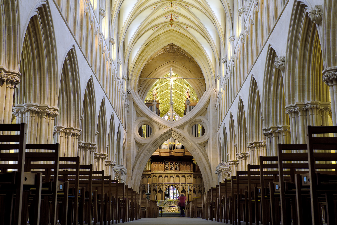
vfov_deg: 30.5
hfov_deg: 44.5
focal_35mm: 44
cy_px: 112
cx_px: 168
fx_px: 412
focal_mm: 29.5
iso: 200
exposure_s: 1.5
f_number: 8
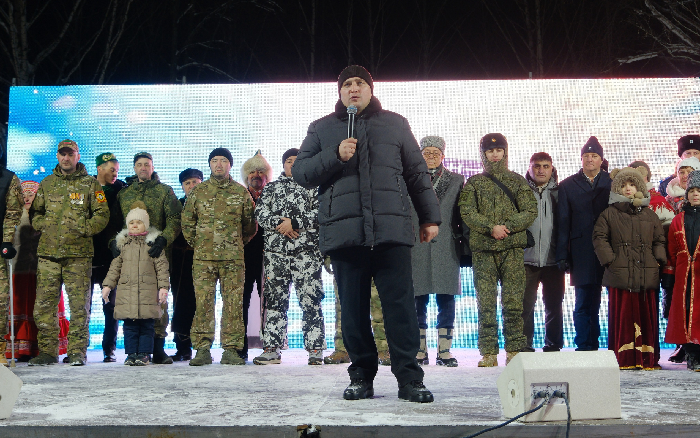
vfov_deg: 32.0
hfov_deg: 49.3
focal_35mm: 40
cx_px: 350
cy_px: 222
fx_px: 763
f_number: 4
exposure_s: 1/60
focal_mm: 26
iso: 1000
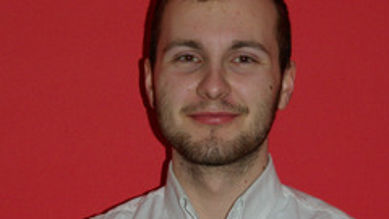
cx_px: 215
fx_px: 1701
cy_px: 169
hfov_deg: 13.0
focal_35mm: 165
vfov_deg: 7.4
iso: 800
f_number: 8
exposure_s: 1/90
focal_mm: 63
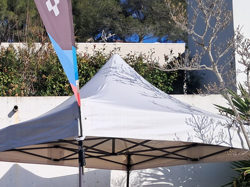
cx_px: 22
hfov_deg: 29.0
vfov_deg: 22.2
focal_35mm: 64
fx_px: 462
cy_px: 180
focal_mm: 4
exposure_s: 1/1195
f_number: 1.8
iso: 50
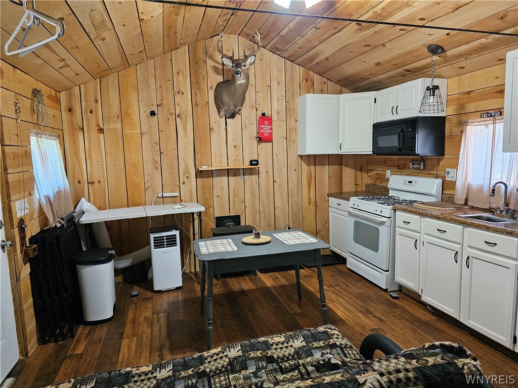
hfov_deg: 73.9
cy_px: 194
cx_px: 259
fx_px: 344
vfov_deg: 58.9
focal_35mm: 23
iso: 640
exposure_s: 1/60
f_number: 1.7
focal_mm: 6.3
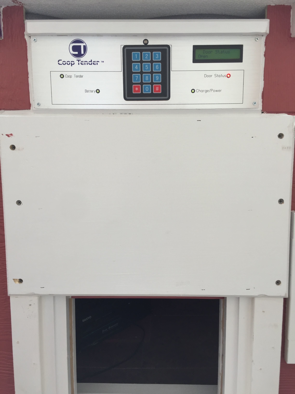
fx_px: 330
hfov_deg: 48.2
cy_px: 197
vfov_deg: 61.7
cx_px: 148
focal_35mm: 29
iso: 32
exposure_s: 1/178
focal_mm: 4.15
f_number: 2.2
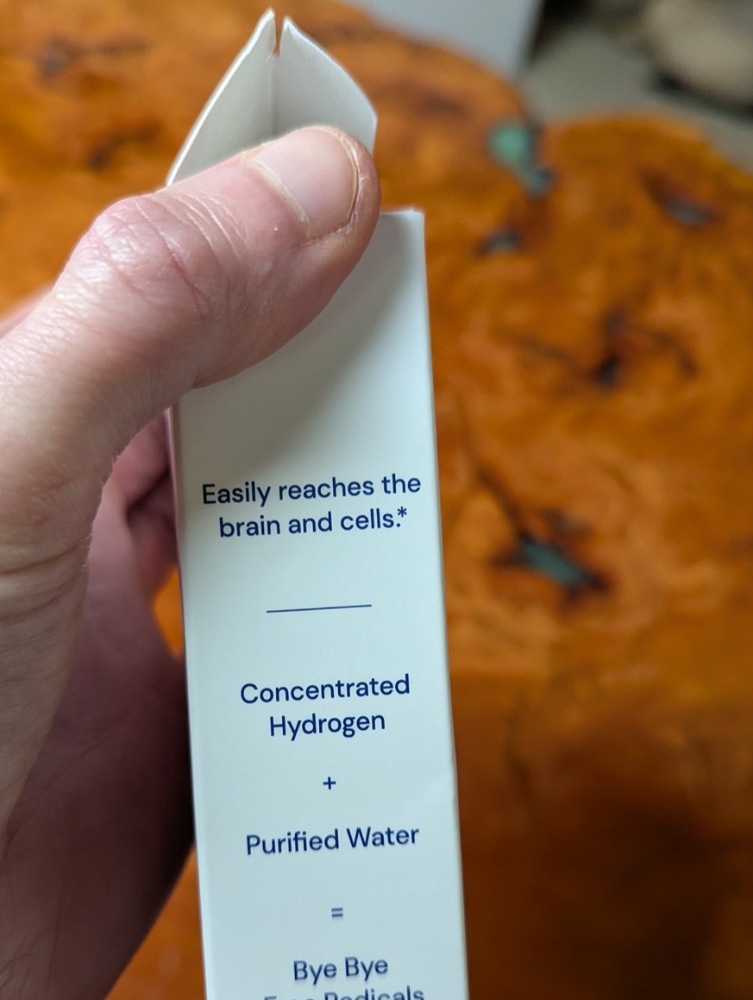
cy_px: 618
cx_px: 321
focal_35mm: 33
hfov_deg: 42.9
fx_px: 955
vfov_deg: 54.7
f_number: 1.85
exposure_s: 1/78.1
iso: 533
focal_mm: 6.81
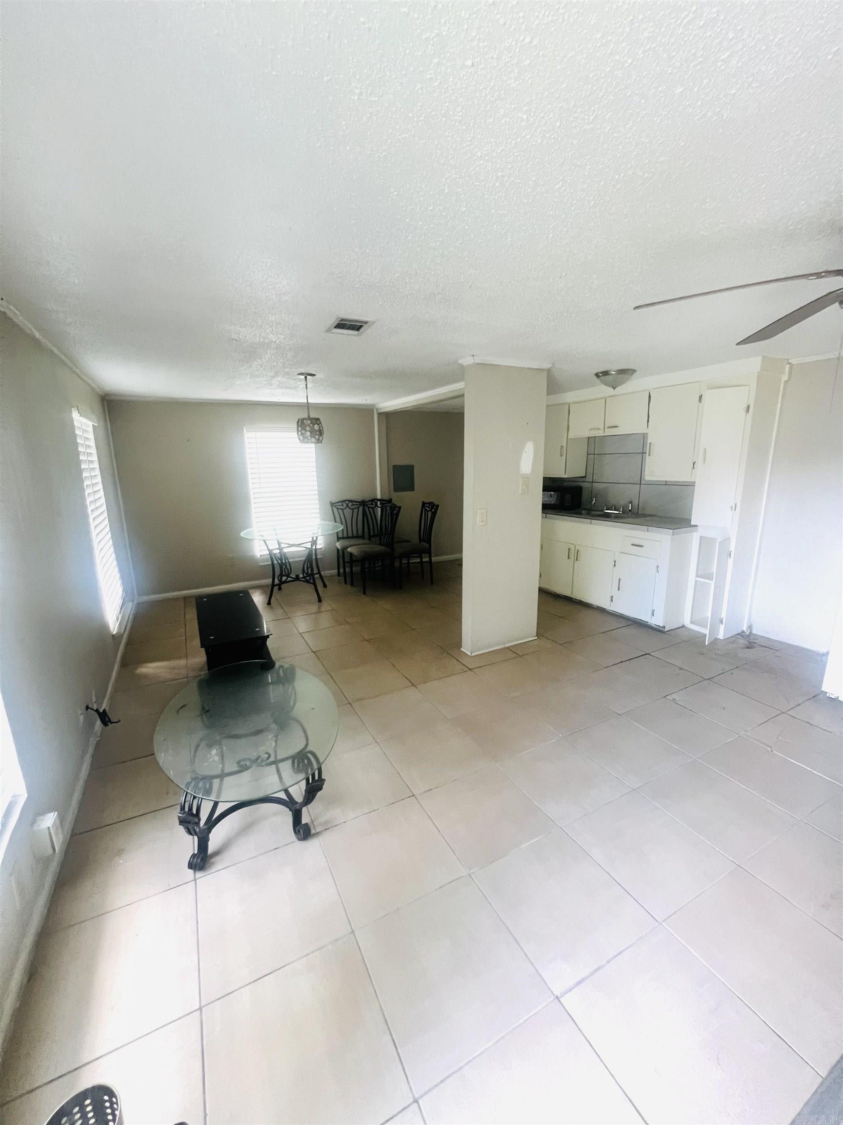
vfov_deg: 106.2
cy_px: 562
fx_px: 422
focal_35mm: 13
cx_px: 422
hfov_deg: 89.9
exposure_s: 1/60
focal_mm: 1.57
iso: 320
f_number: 1.8
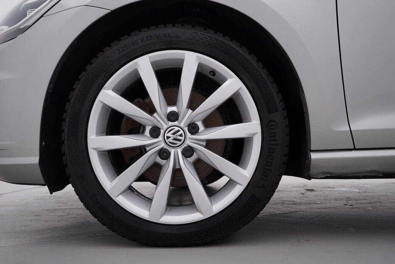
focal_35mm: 36
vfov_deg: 36.9
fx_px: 395
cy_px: 132
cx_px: 198
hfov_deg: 53.1
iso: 125
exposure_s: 1/80
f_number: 4
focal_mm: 24
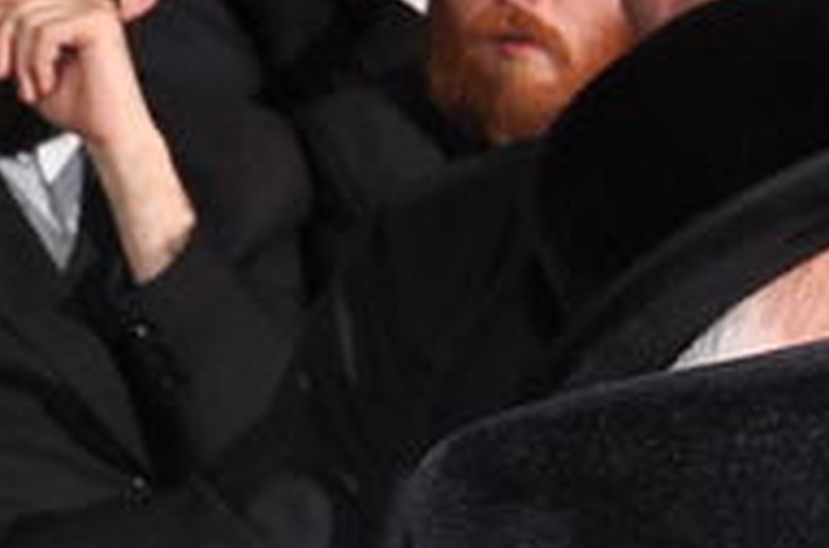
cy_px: 1374
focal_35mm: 263
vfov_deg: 5.0
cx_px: 2072
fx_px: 6041
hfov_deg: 7.3
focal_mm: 24
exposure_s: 1/60
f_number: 6.3
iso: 500
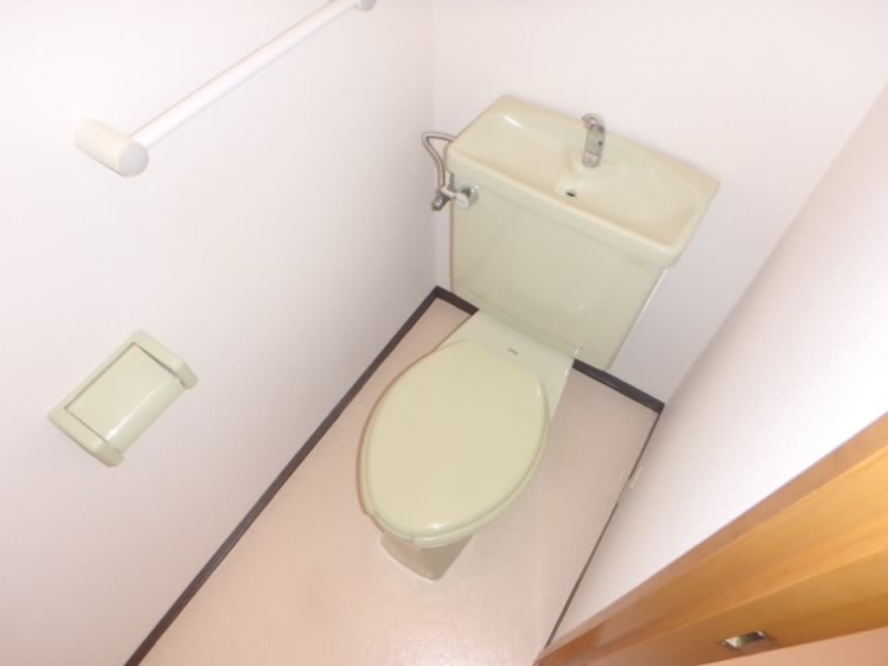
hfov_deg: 76.4
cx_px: 435
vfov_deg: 61.1
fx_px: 564
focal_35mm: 22
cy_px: 329
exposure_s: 1/30
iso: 400
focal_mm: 3.7
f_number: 3.5
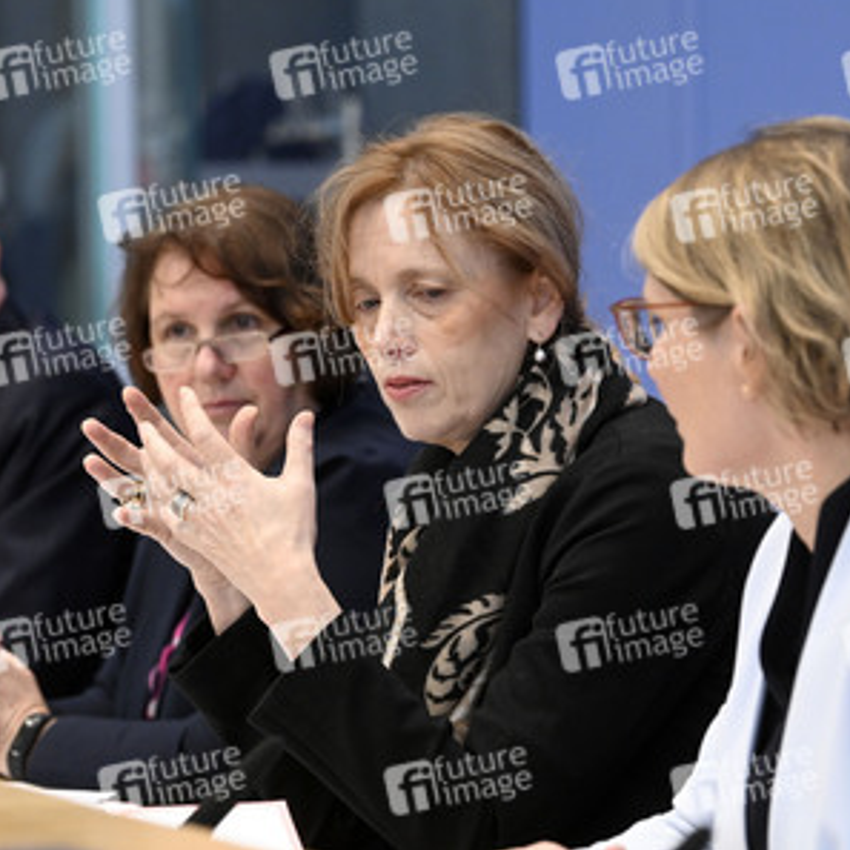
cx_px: 382
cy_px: 424
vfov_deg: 7.1
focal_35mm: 245
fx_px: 6806
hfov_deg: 7.1
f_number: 6.3
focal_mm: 190
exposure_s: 1/400
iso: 4000
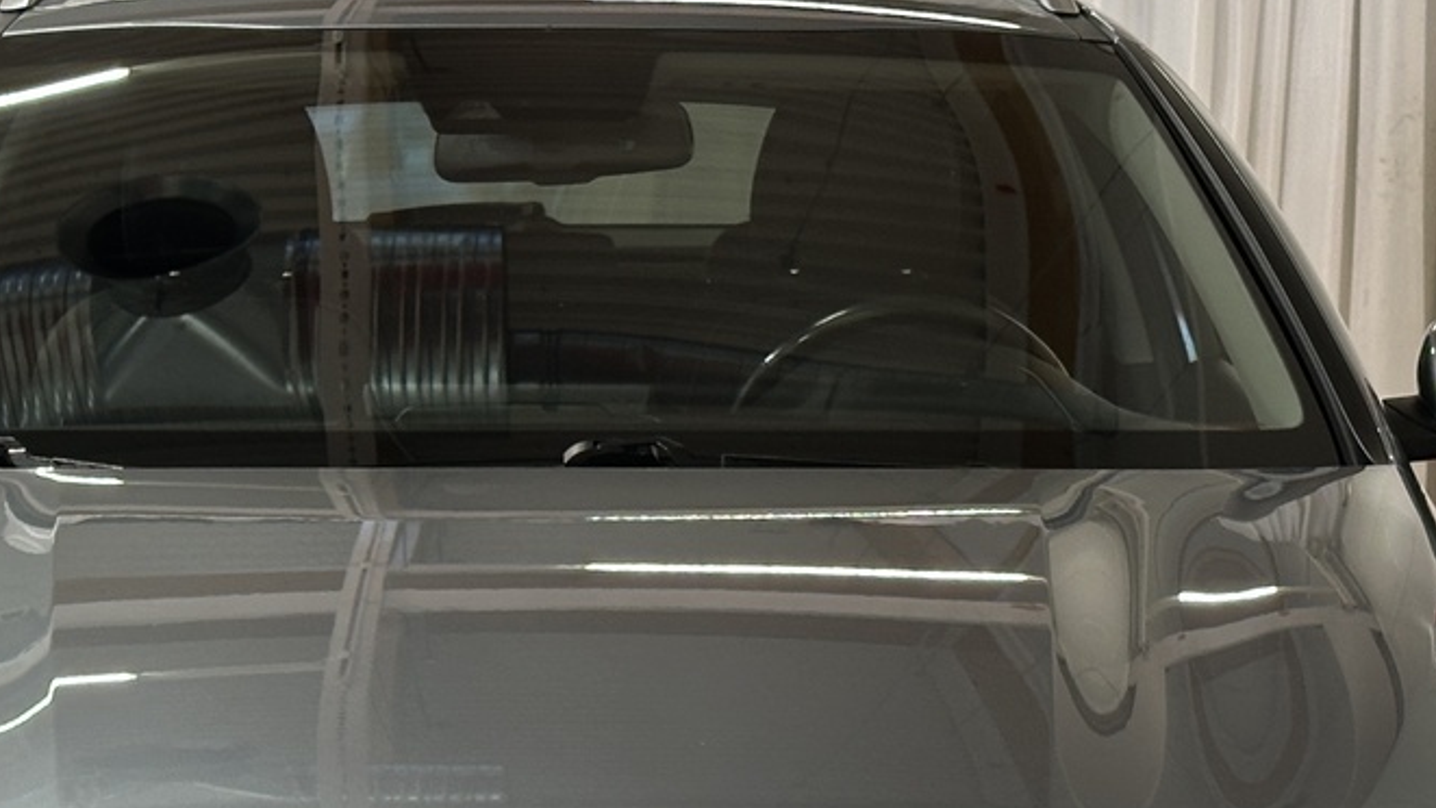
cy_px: 980
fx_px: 4341
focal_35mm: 114
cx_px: 563
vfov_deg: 10.5
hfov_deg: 18.8
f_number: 1.78
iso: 80
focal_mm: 6.86
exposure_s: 1/99
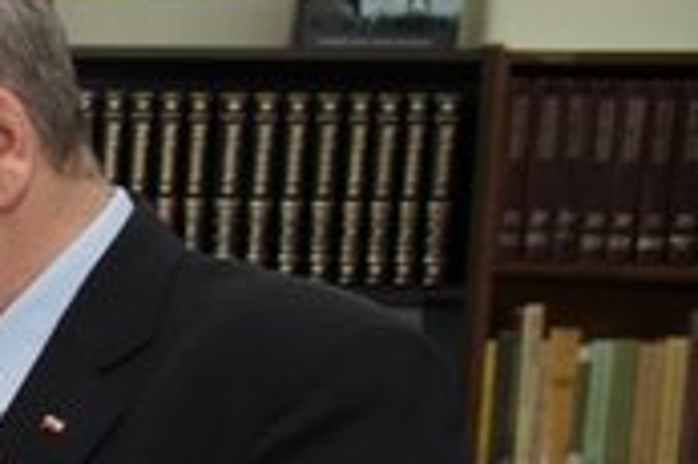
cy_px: 625
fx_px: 1857
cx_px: -508
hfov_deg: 17.7
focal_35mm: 96
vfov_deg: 13.6
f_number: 5.6
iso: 400
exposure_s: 1/60
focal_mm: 17
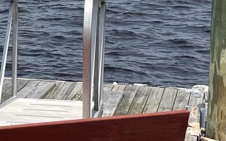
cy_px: 60
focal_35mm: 157
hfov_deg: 12.6
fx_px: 967
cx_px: -117
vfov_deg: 8.3
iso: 32
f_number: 1.6
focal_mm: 4.2
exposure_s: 1/4651
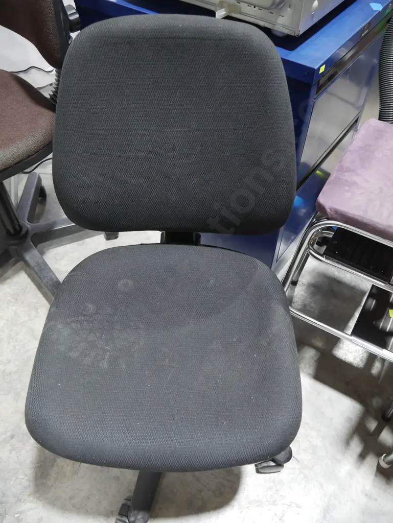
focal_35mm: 28
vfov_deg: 63.4
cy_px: 262
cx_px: 196
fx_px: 423
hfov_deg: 49.8
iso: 800
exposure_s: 1/60
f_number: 3.5
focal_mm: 14
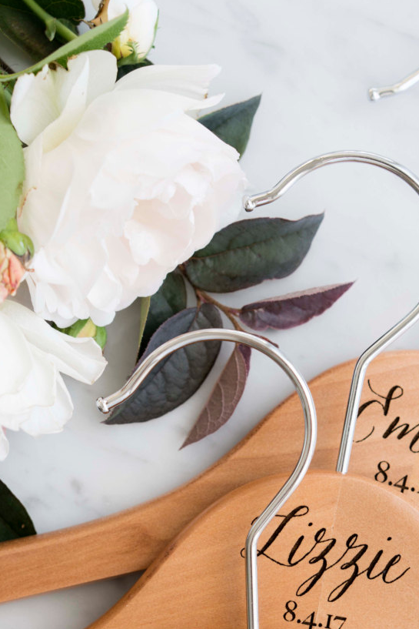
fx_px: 1762
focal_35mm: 101
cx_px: 303
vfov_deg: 19.8
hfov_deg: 13.5
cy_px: 568
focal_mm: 55
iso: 320
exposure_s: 1/60
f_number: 4.5
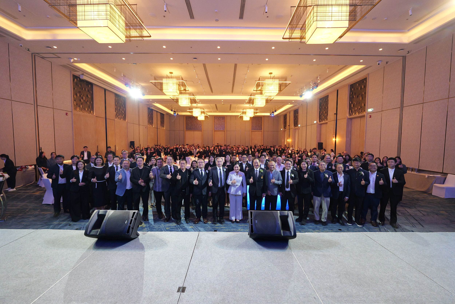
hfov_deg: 104.3
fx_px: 177
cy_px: 152
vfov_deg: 81.2
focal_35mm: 14
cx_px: 228
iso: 5000
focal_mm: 14
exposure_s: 1/100
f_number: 4
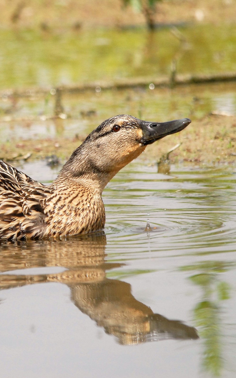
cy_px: 189
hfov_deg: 1.3
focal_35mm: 1031
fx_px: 10614
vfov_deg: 2.0
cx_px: 0
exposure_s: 1/1250
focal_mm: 450
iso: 400
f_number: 8
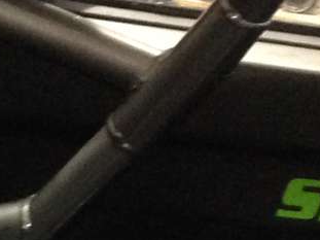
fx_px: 1959
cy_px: 607
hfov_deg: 7.9
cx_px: -683
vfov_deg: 6.6
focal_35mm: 212
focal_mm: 4.12
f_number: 2.4
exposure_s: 1/16
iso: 320
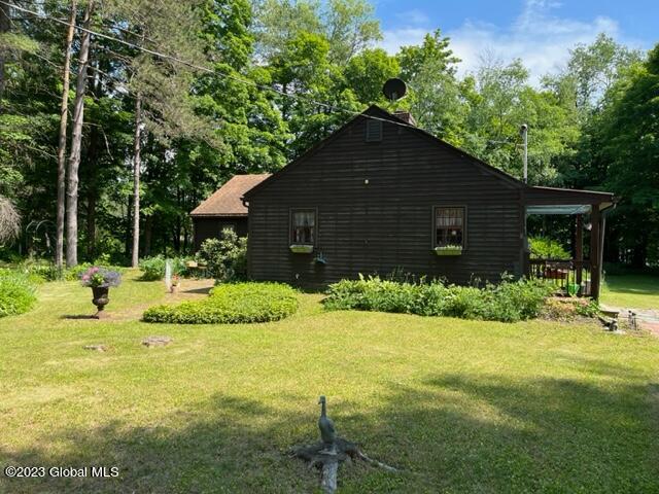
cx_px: 330
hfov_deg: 67.3
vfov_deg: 53.1
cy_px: 247
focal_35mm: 26
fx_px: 495
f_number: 1.6
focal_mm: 5.1
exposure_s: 1/1186
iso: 50
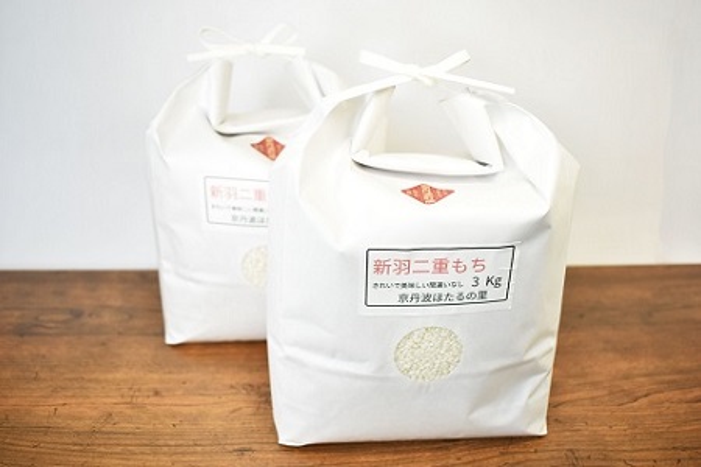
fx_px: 613
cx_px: 350
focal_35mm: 32
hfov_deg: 59.5
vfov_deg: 41.7
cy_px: 234
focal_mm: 21
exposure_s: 1/320
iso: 400
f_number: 4
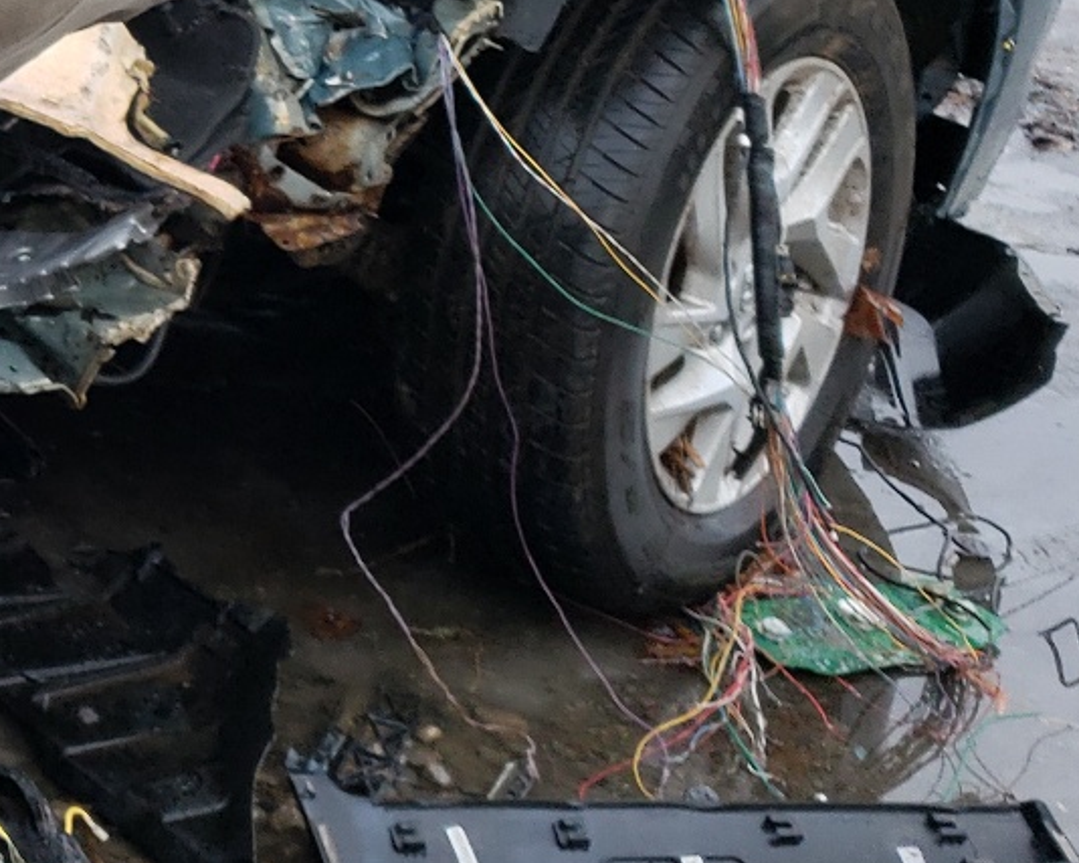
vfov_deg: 19.7
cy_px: 63
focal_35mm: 76
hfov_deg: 21.5
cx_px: -487
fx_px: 2427
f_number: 1.5
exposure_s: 1/120
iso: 53
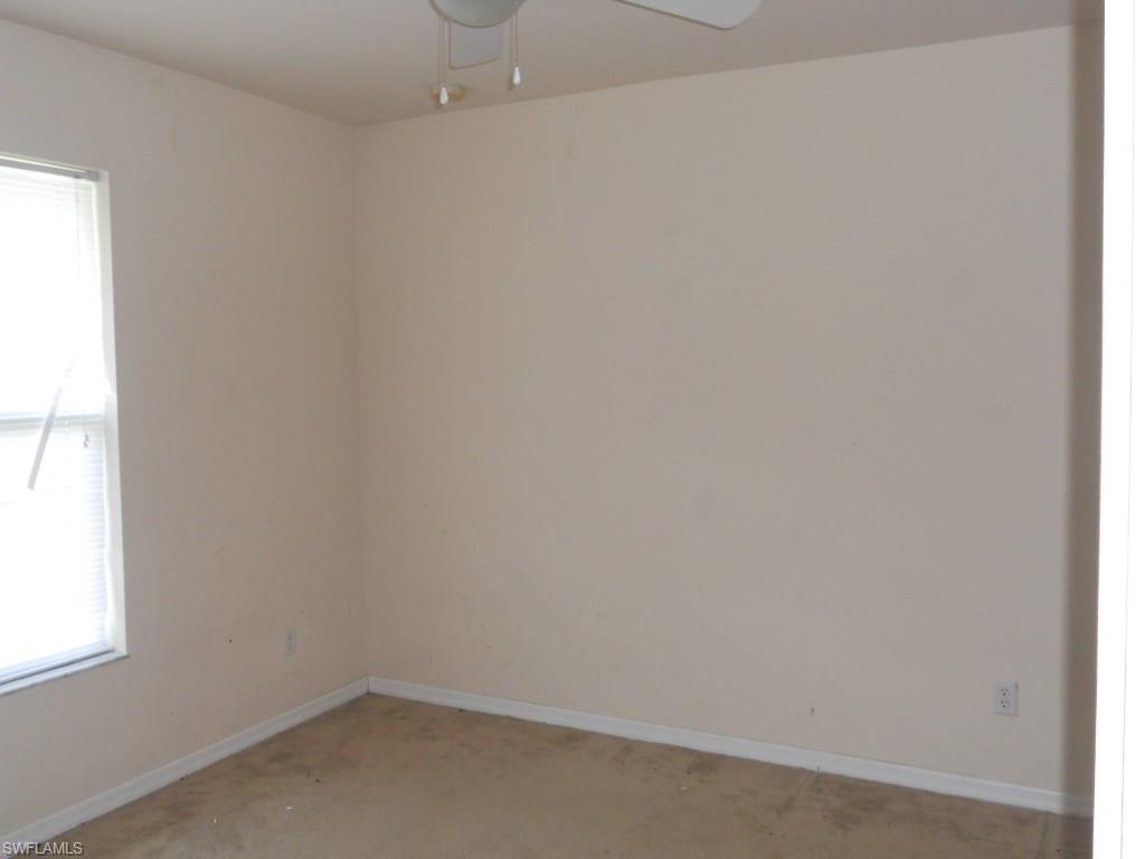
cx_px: 572
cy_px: 430
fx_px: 1058
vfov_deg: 44.2
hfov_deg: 56.8
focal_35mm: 32
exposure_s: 1/25
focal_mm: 5.8
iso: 200
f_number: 3.5
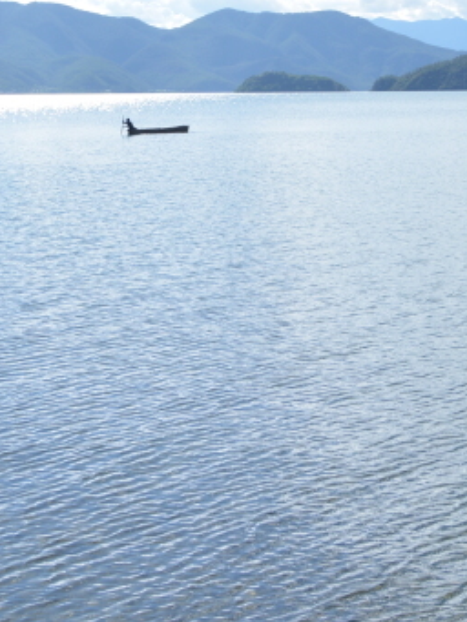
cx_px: 332
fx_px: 1402
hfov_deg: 18.8
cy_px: 34
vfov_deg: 24.1
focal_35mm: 78
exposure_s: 1/200
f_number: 8
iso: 100
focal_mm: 18
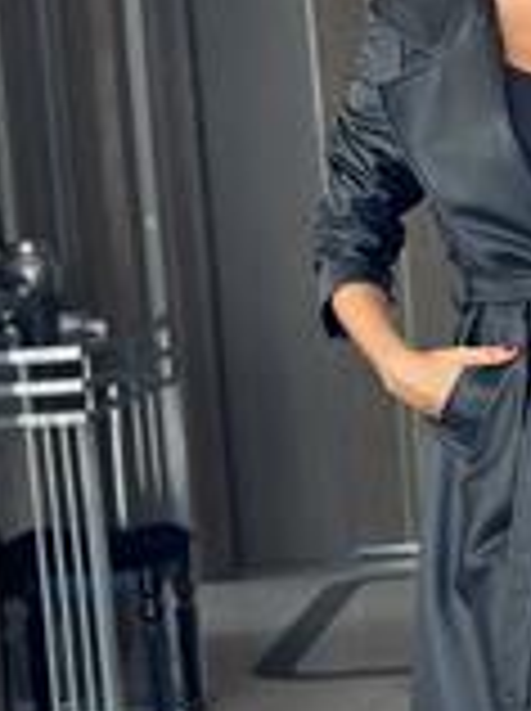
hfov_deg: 9.5
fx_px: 3158
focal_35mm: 154
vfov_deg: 12.8
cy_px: 540
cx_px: 612
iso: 125
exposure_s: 1/76
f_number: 1.78
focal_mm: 6.86
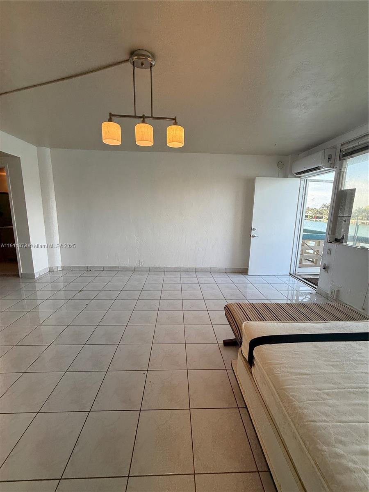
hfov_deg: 85.7
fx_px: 199
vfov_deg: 102.1
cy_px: 246
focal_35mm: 14
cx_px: 184
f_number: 2.2
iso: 64
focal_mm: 2.22
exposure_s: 1/164
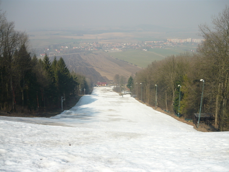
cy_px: 86
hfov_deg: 55.4
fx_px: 218
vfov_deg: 42.9
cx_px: 114
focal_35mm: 33
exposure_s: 1/200
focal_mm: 5.5
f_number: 8
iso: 100
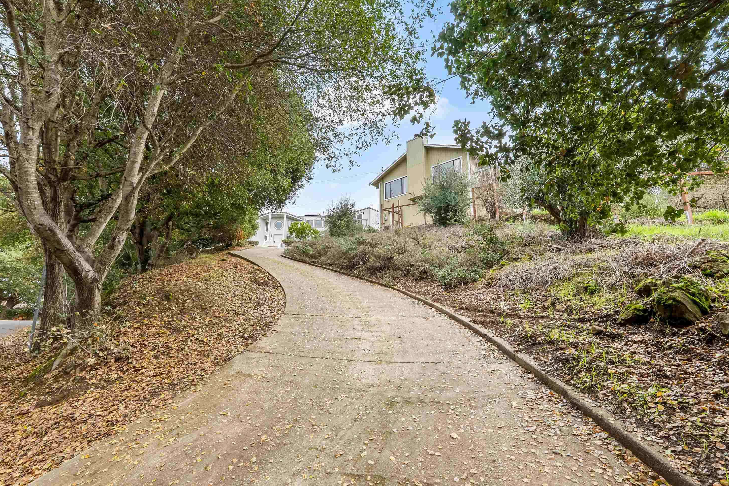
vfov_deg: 70.4
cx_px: 357
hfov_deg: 93.3
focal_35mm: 17
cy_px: 237
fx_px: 344
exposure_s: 1/30
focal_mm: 16
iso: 1000
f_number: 10
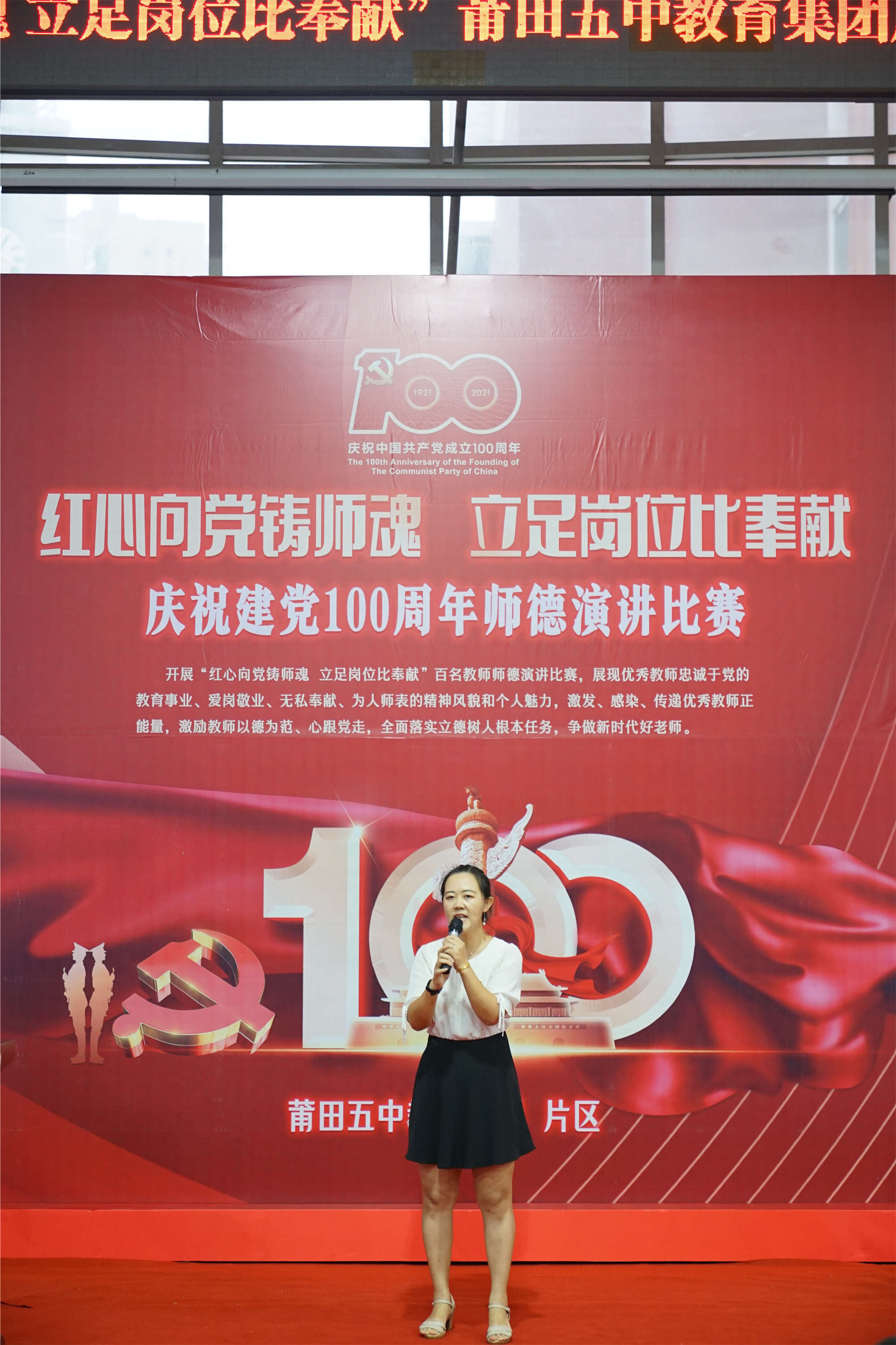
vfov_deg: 28.8
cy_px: 672
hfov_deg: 19.5
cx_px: 448
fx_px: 2613
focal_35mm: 70
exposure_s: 1/80
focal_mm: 70
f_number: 2.8
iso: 800
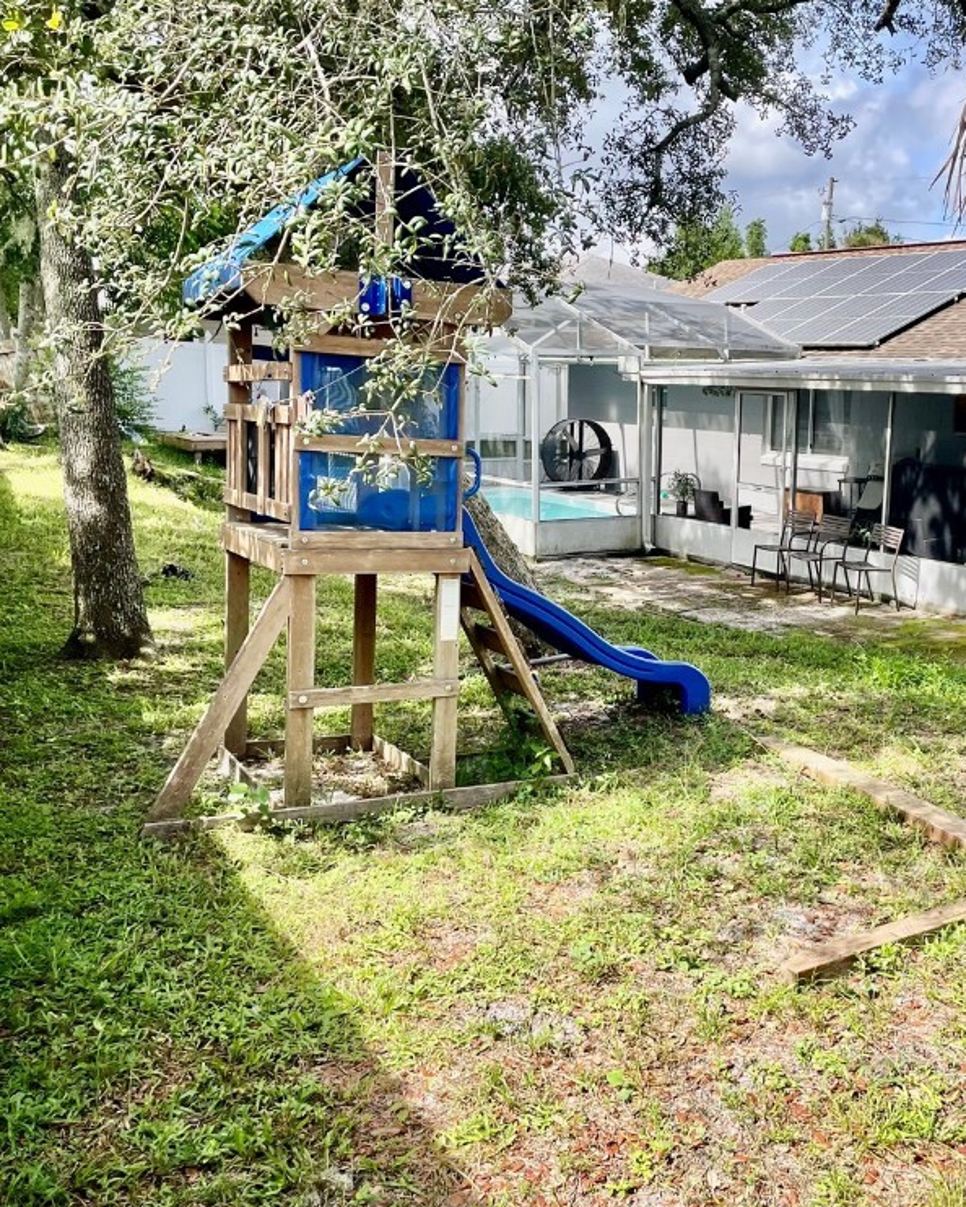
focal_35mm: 35
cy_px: 586
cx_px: 626
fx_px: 1250
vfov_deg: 51.5
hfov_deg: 41.8
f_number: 1.6
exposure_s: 1/1182
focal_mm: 4.2
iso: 32
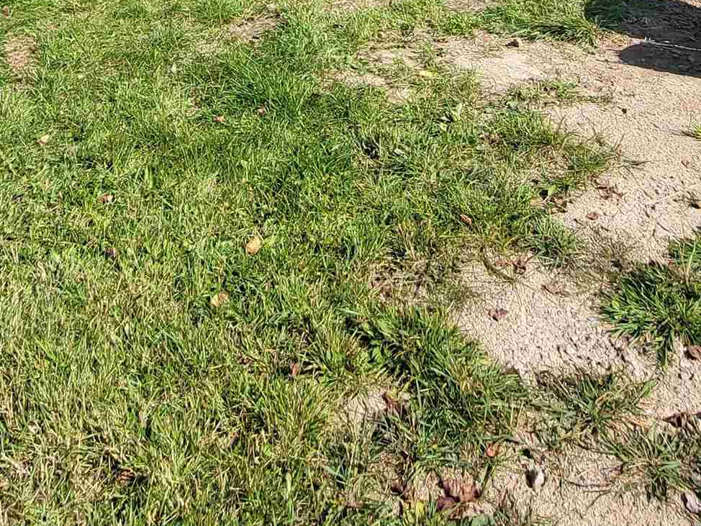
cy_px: -201
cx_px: 311
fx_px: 830
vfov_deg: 27.6
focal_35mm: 41
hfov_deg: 45.7
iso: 32
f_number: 2.2
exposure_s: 1/816
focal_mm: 1.74
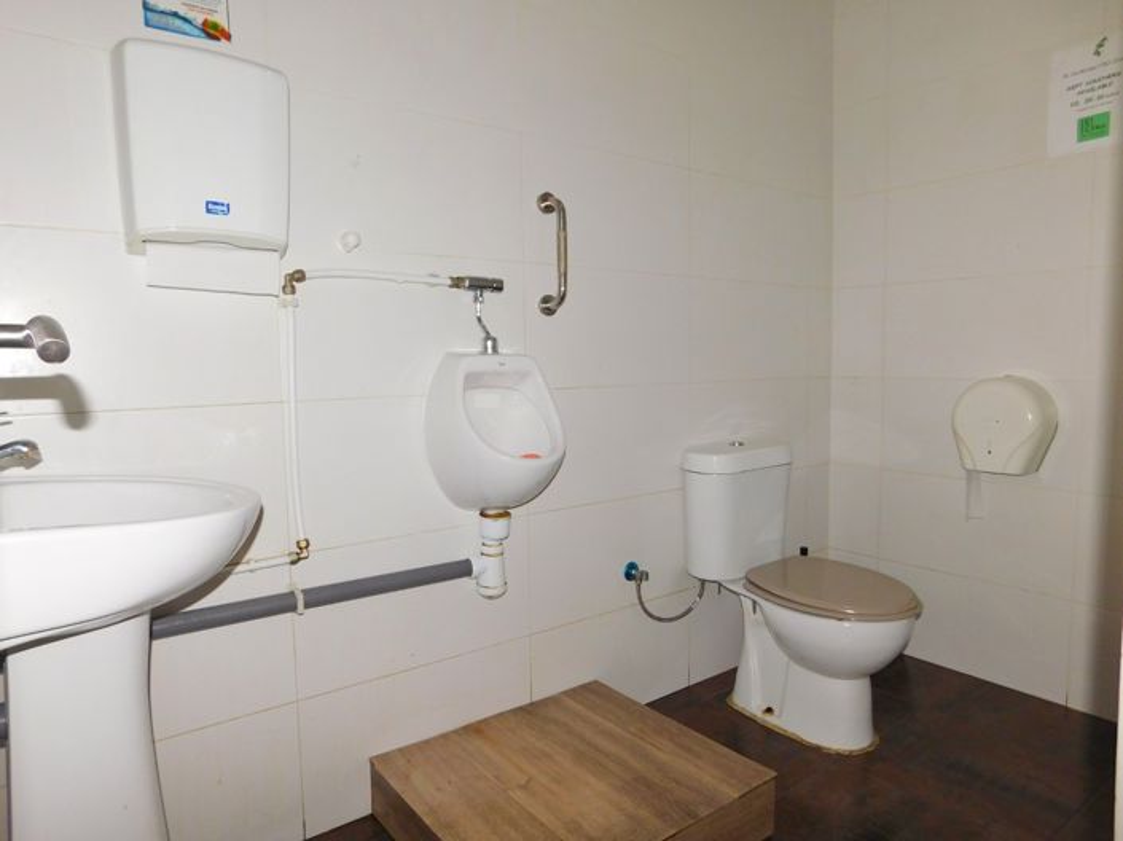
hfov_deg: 74.0
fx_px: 746
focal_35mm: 23
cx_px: 562
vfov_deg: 58.8
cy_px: 420
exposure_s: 1/30
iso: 200
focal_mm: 4
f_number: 3
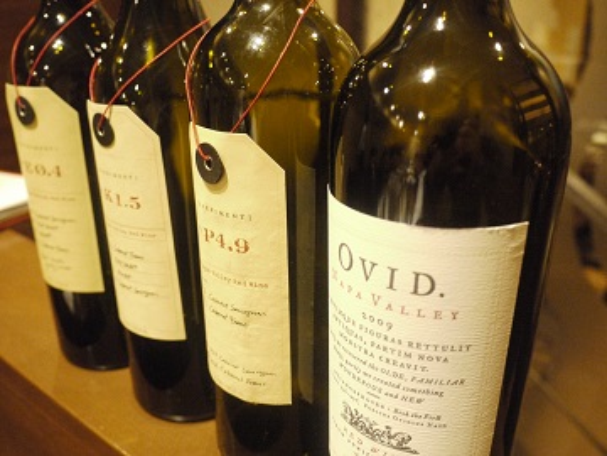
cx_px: 304
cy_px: 228
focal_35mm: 34
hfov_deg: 54.0
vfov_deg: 41.8
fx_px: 596
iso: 1600
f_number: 3.8
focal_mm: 17
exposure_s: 1/15
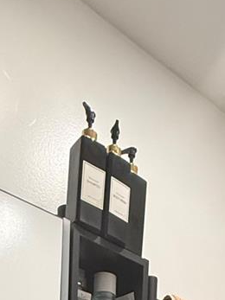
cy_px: 596
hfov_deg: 23.6
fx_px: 538
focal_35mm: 62
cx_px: 138
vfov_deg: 19.1
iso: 320
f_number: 2.2
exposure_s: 1/120
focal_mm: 2.22
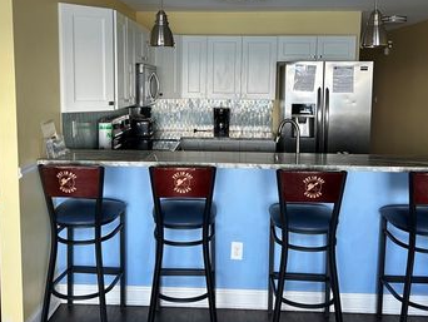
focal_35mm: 38
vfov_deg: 37.6
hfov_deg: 48.9
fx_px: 470
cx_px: 199
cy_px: 127
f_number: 1.5
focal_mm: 5.7
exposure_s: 1/120
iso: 100
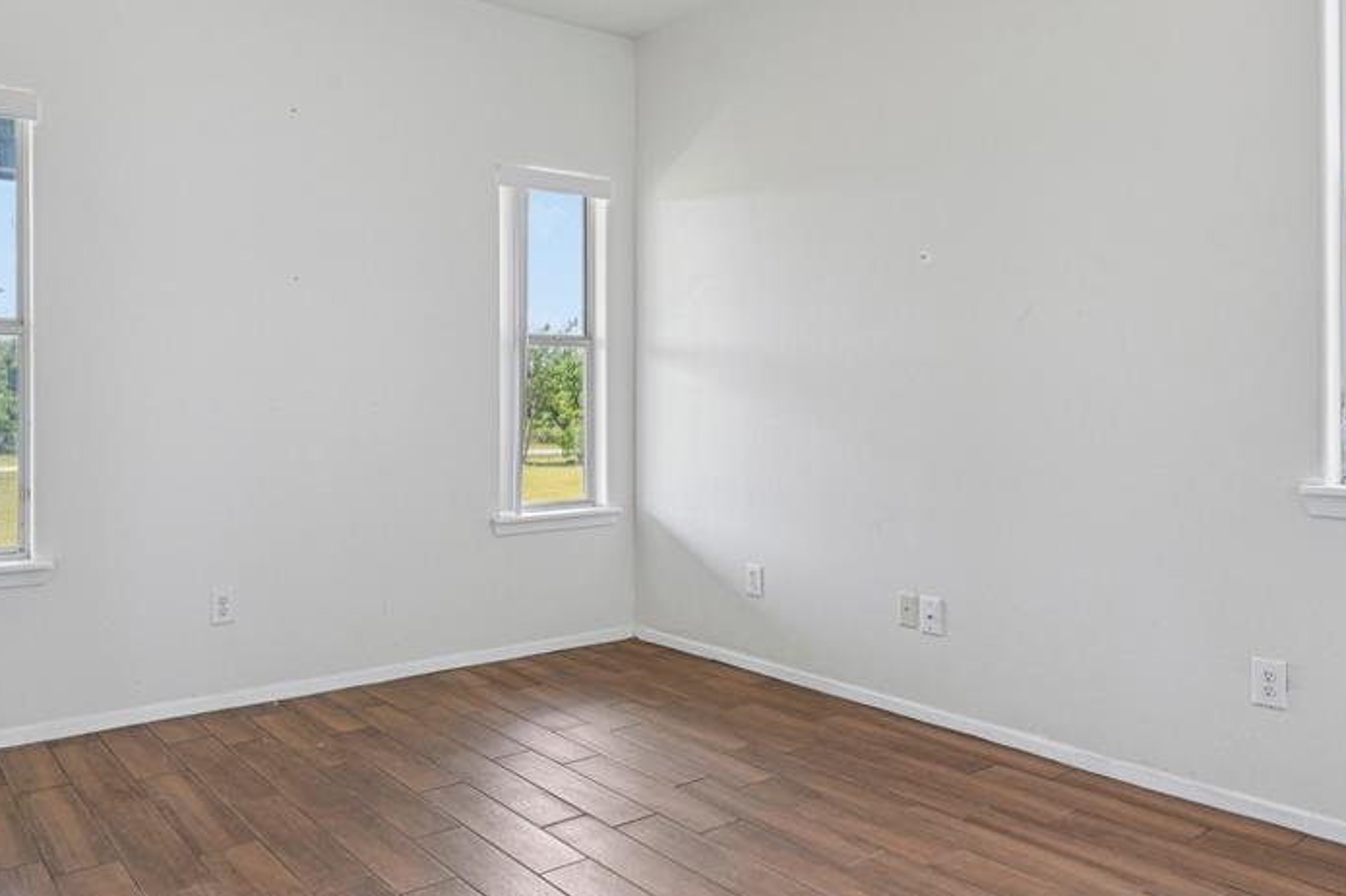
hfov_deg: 65.1
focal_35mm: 28
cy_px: 377
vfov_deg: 46.2
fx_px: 1047
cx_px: 564
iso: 400
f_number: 8
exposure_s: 1/100
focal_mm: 19
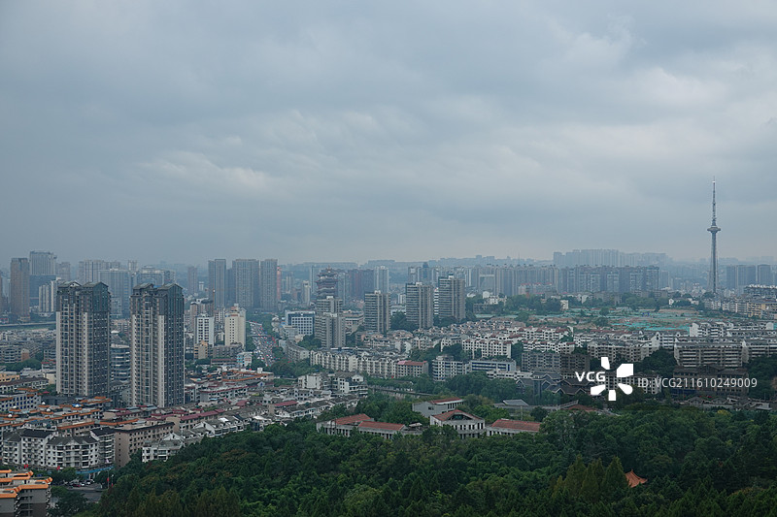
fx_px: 1144
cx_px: 388
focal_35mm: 53
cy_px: 258
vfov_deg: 25.5
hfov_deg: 37.5
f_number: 4
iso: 125
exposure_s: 1/160
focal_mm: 19.43
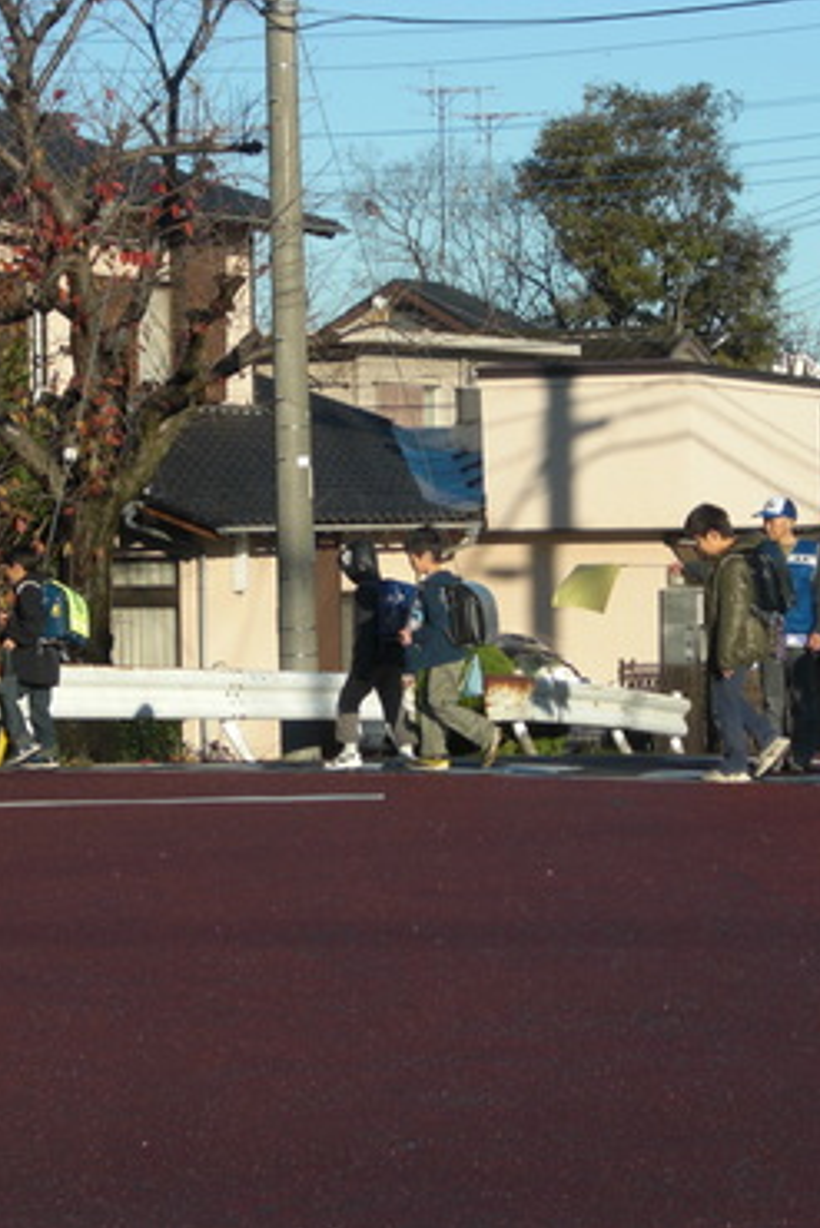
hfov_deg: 11.0
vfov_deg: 16.4
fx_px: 4267
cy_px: 619
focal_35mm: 125
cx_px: 378
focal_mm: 15.7
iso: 50
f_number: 4.8
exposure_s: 1/320
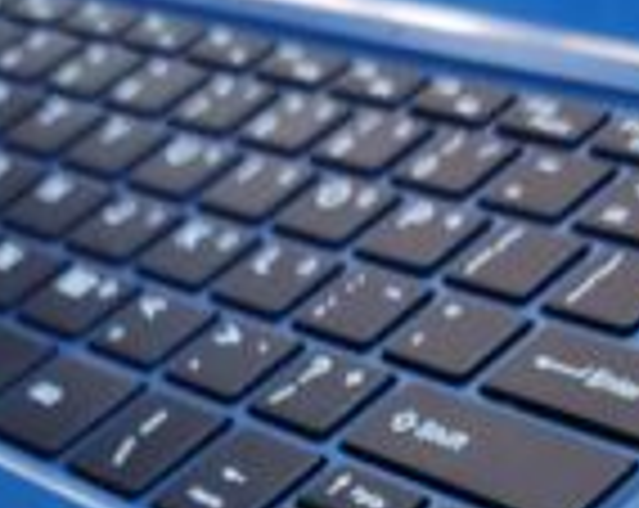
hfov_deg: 20.2
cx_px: 328
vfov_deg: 15.0
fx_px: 1793
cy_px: 746
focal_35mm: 95
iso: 250
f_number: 1.8
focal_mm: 5.4
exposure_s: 1/100
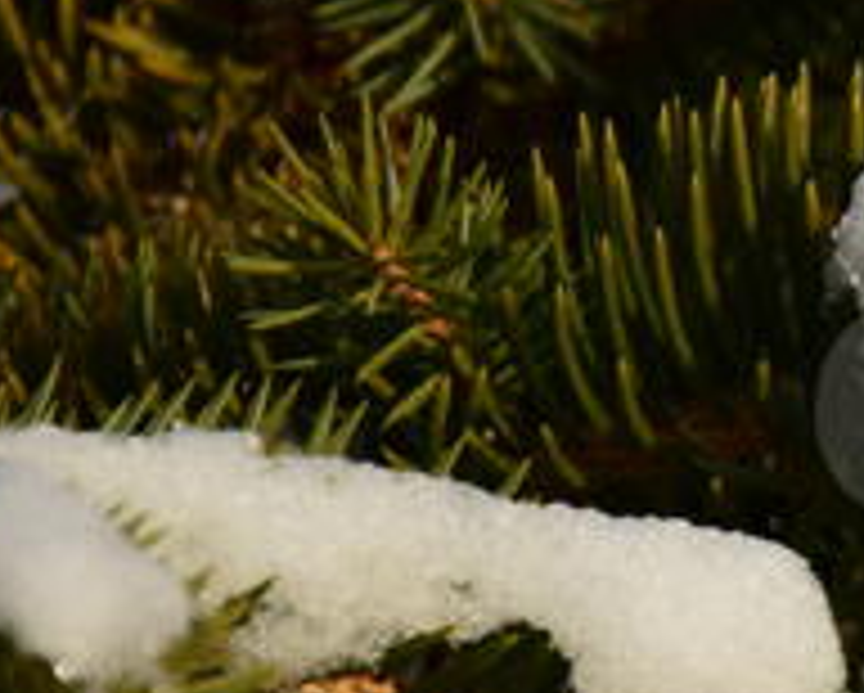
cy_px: 410
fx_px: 17102
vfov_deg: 2.3
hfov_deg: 2.9
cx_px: 1683
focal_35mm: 668
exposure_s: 1/320
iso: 100
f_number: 5.6
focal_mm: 105
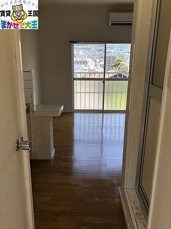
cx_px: 86
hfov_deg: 49.7
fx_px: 184
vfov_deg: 63.4
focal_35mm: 28
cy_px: 114
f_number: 1.8
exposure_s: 1/121
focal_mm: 4
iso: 20
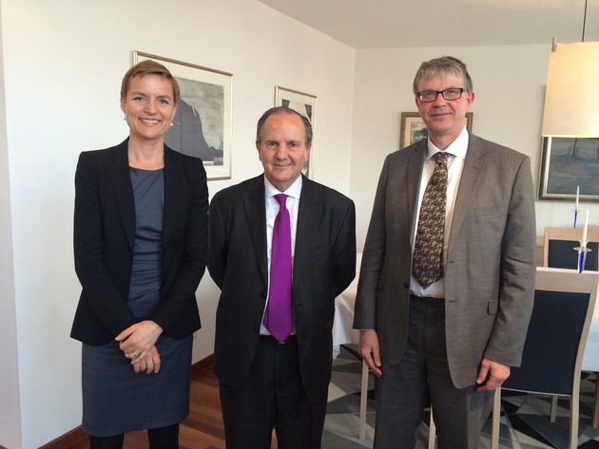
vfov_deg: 46.8
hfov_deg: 59.9
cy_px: 224
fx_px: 519
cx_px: 300
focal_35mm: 30
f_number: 2.2
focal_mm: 4.12
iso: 40
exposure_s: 1/30
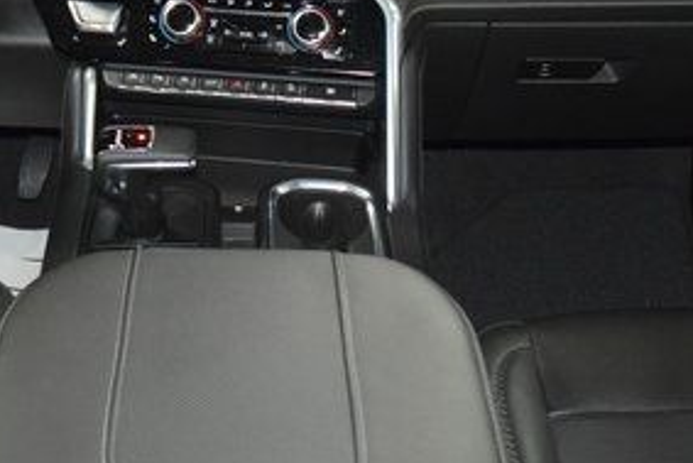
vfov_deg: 22.1
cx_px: 213
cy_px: 131
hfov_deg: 32.5
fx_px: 1175
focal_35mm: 61
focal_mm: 18
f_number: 3.5
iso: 3200
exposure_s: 1/60
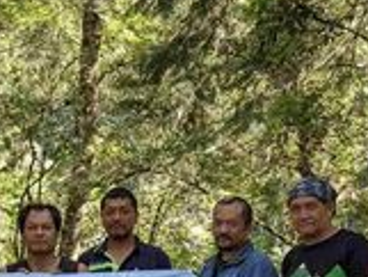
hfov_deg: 21.0
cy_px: 302
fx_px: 947
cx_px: -23
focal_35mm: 89
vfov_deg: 16.2
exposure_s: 1/66.2
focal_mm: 6.9
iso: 26
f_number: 1.68
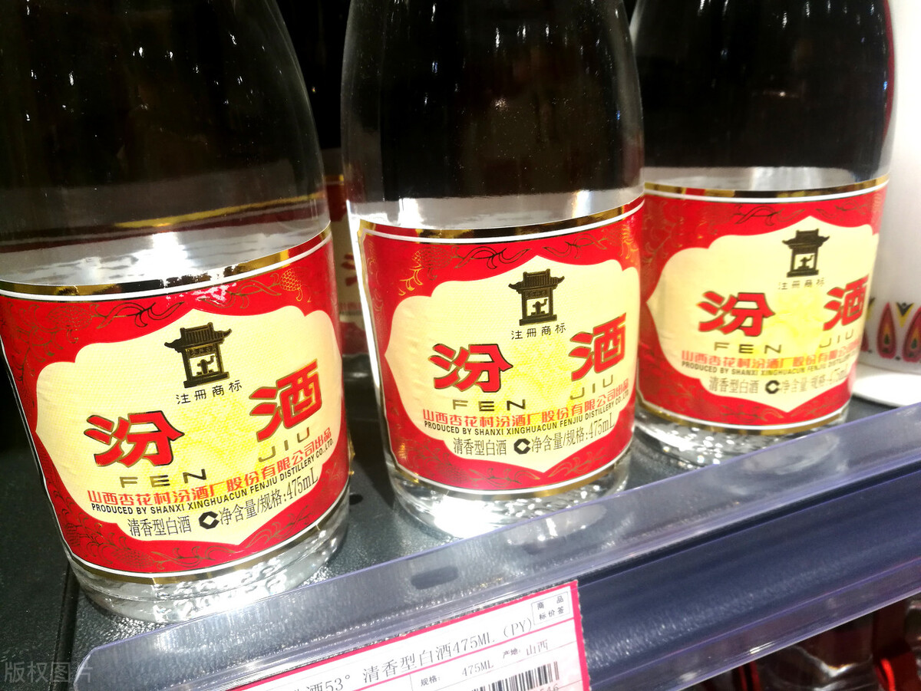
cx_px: 460
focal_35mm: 27
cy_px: 346
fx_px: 719
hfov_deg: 65.3
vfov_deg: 51.4
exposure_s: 1/50
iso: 125
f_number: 2.2
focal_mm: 4.5
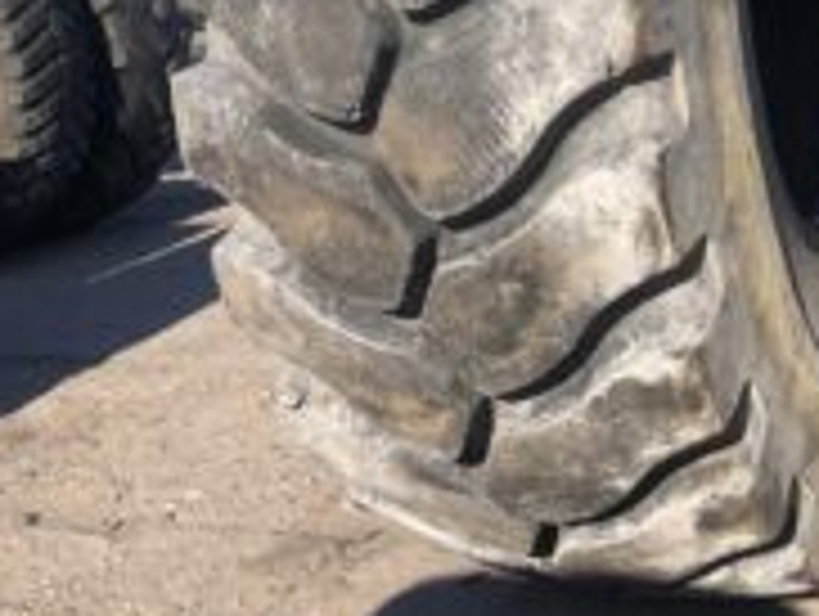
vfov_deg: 21.7
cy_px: 38
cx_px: 486
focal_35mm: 66
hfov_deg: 29.3
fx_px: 1564
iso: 20
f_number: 1.8
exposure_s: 1/1245
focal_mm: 3.99
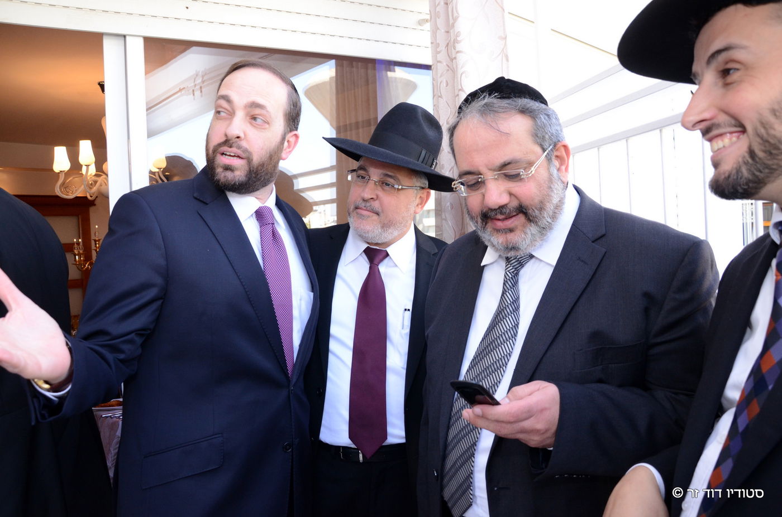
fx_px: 585
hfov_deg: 67.5
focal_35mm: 27
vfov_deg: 47.7
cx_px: 391
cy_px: 258
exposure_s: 1/250
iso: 1000
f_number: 5
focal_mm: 18
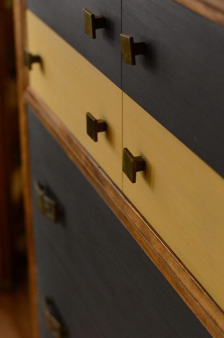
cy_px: 169
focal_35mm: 75
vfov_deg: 27.0
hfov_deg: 18.1
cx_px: 112
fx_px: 703
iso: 2500
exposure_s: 1/800
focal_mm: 50
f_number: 3.2
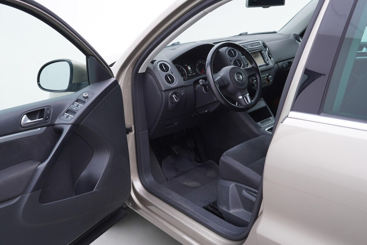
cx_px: 184
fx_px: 367
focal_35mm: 36
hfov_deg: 53.1
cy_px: 122
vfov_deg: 36.9
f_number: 3.2
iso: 125
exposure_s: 1/50
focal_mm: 24
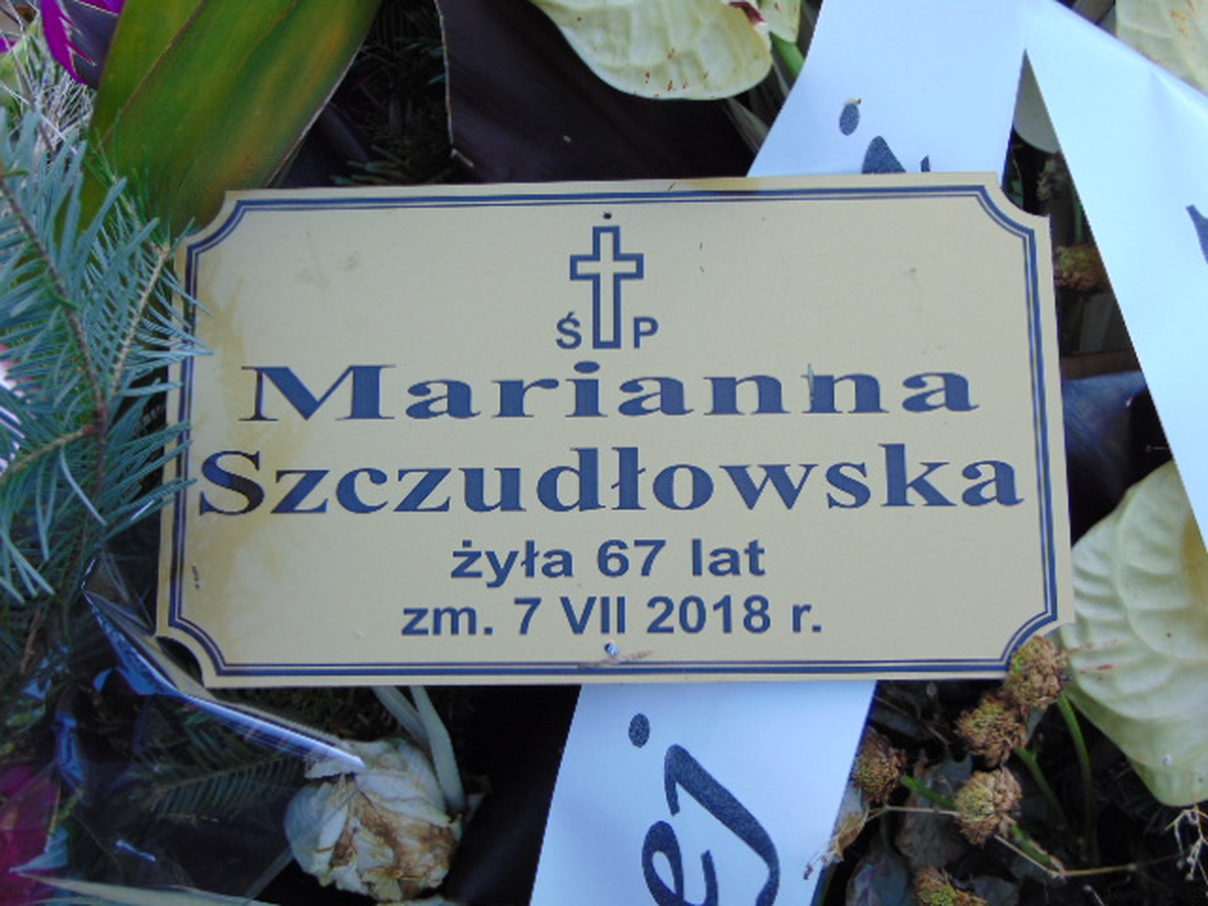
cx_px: 604
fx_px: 1745
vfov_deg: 29.1
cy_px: 453
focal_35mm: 50
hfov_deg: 38.2
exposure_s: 1/160
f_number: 3.5
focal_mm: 9
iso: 80
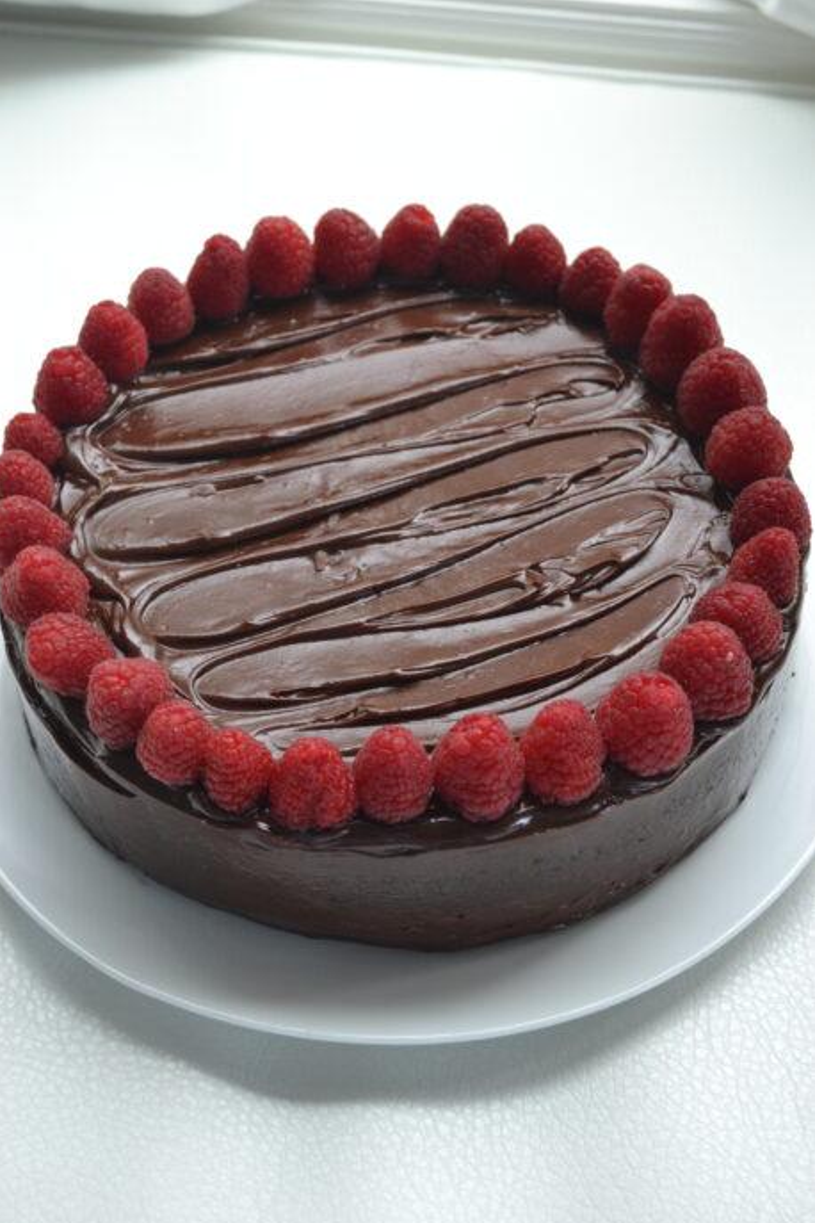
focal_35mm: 52
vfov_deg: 38.2
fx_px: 1766
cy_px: 620
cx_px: 401
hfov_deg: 26.0
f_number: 5
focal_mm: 34
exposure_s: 1/100
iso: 400
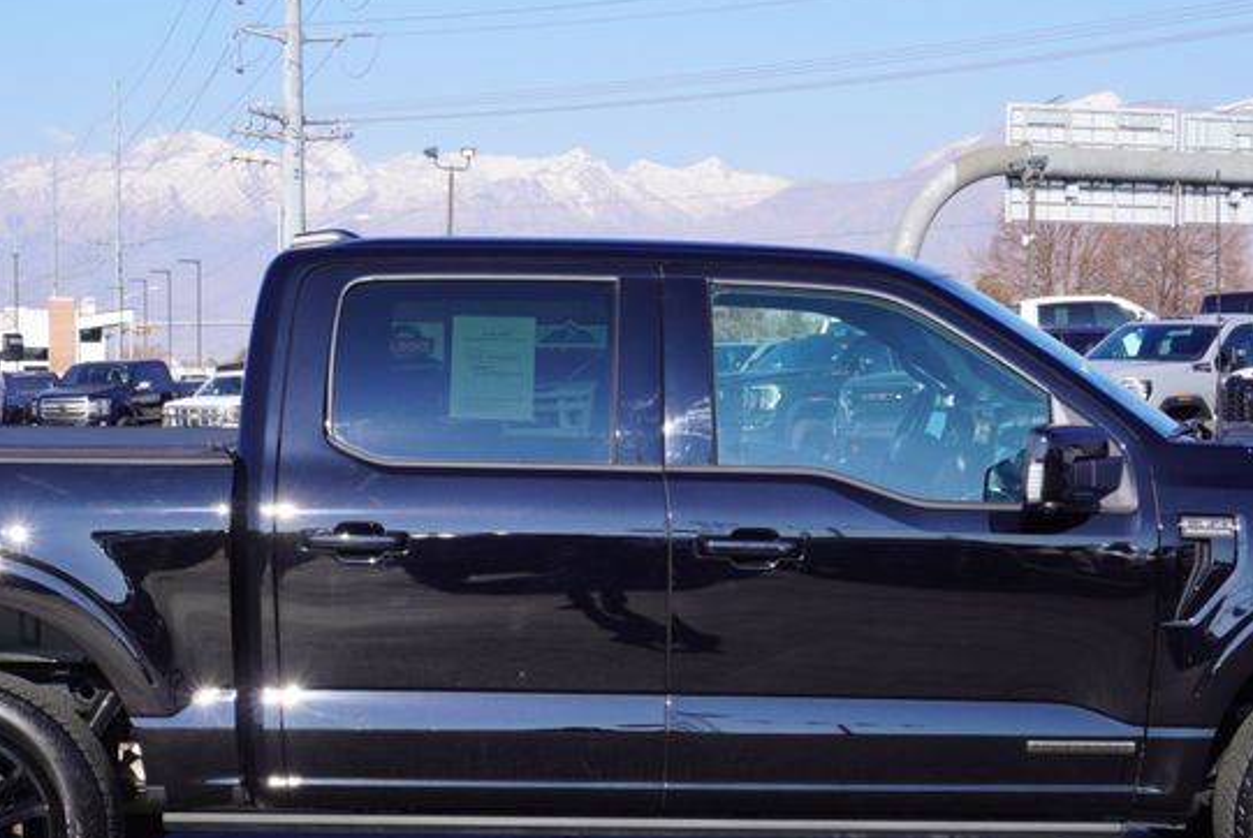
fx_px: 2472
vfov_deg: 19.1
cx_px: 554
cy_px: 627
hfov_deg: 28.4
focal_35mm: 71
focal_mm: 25
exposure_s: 1/125
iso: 100
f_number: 9
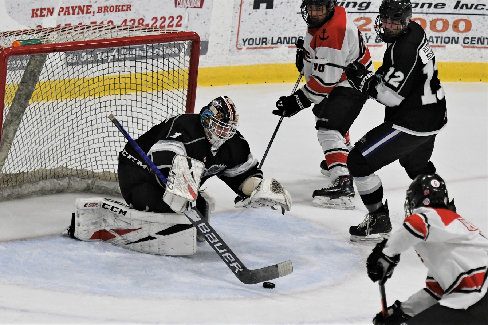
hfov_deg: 12.2
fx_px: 2277
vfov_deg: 8.2
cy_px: 162
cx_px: 244
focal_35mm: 168
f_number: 2.8
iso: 2000
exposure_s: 1/1000
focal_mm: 112
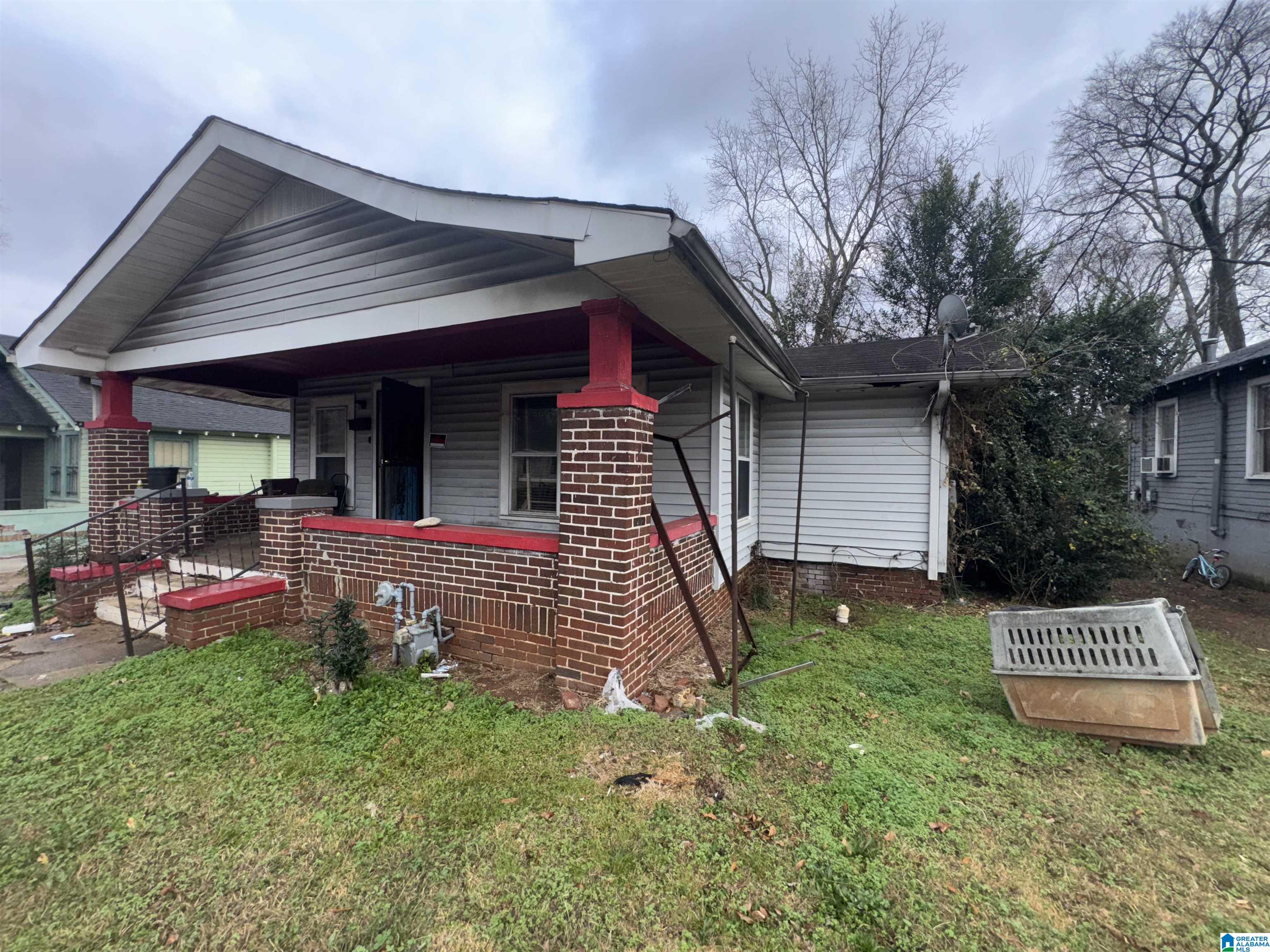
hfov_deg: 102.1
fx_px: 514
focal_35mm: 14
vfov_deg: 85.7
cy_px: 476
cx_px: 635
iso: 32
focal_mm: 2.22
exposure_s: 1/135
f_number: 2.2
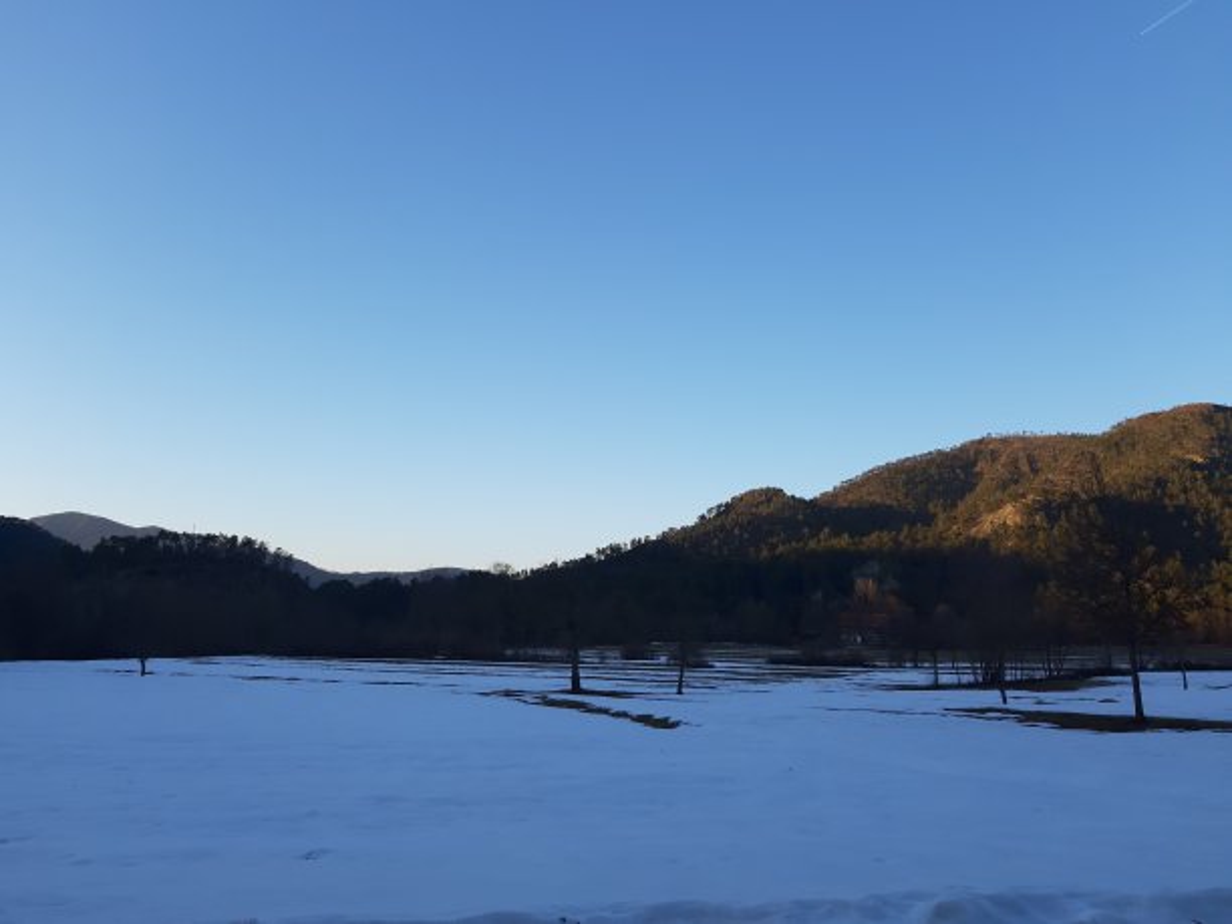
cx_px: 616
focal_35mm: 27
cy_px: 462
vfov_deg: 51.4
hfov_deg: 65.3
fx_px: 961
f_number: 1.7
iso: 40
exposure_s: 1/540
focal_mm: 3.93
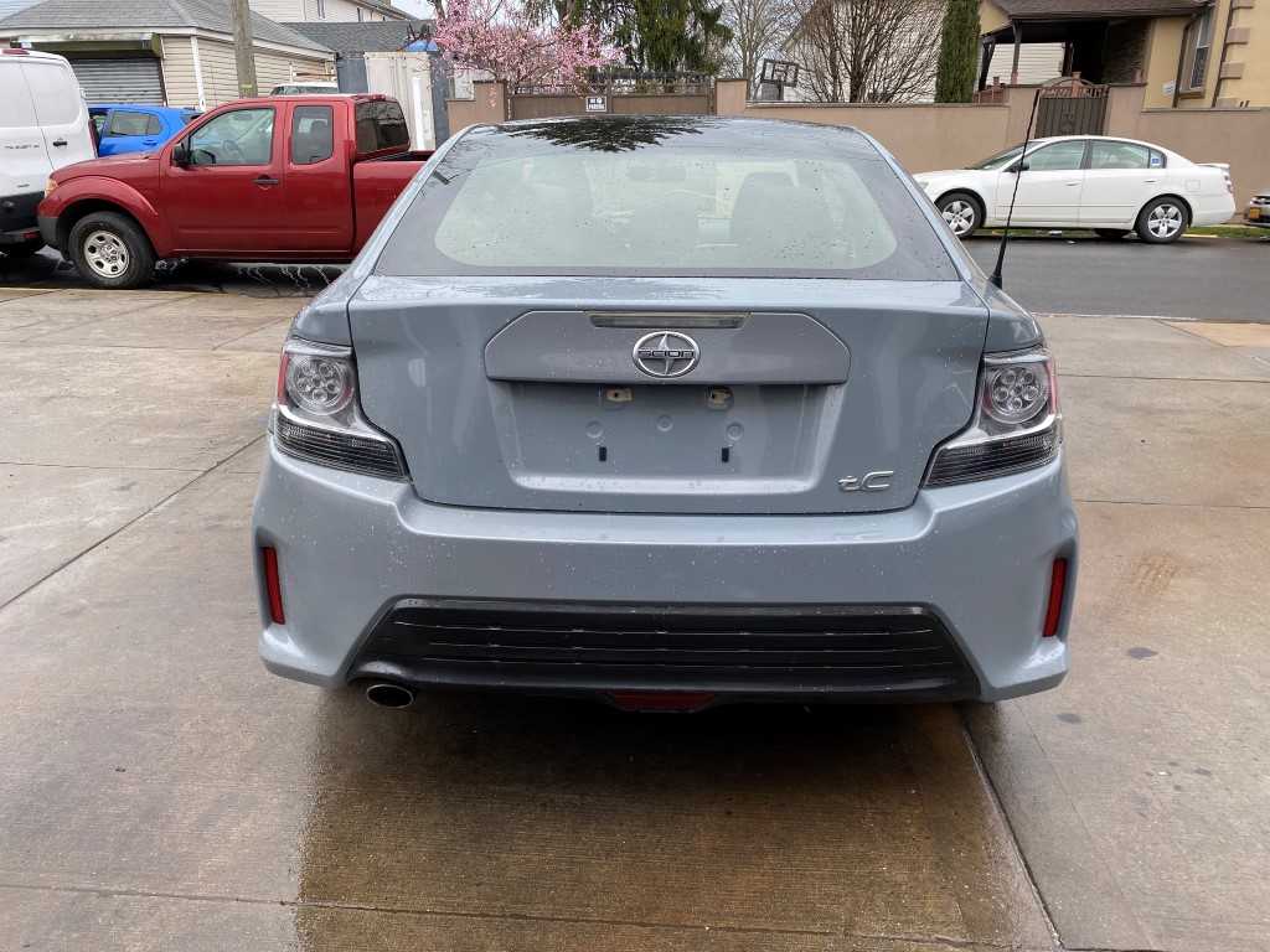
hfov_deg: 67.3
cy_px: 476
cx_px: 635
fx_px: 954
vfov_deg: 53.1
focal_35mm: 26
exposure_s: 1/637
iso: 32
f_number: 1.8
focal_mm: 4.25
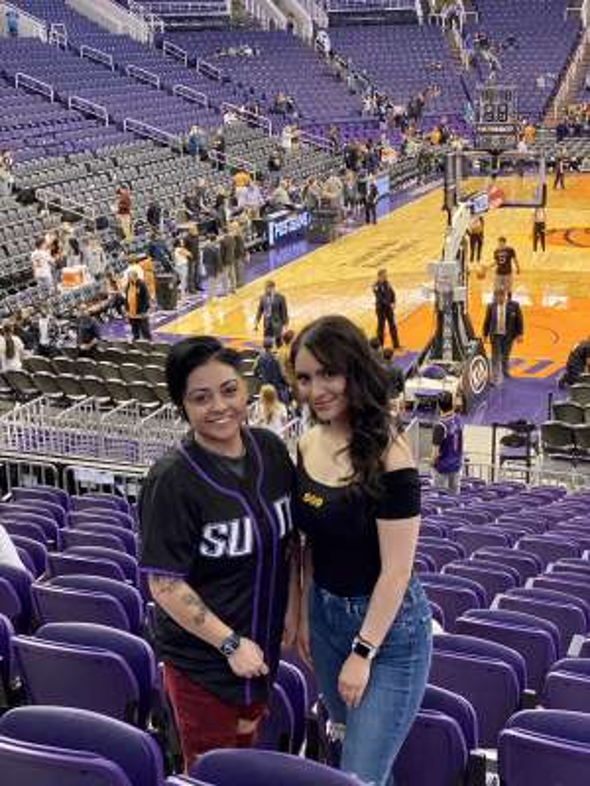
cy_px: 393
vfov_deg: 36.8
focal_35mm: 52
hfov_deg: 28.0
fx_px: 1182
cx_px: 295
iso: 400
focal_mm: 6
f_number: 2
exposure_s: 1/60
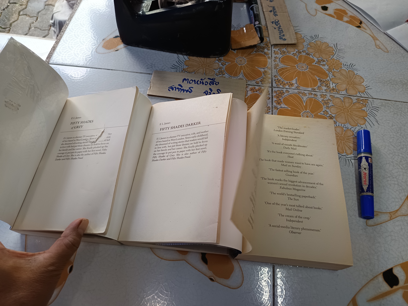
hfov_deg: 71.6
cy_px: 153
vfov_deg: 56.8
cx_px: 204
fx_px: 283
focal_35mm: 24
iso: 381
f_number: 1.7
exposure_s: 1/50
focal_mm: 5.31
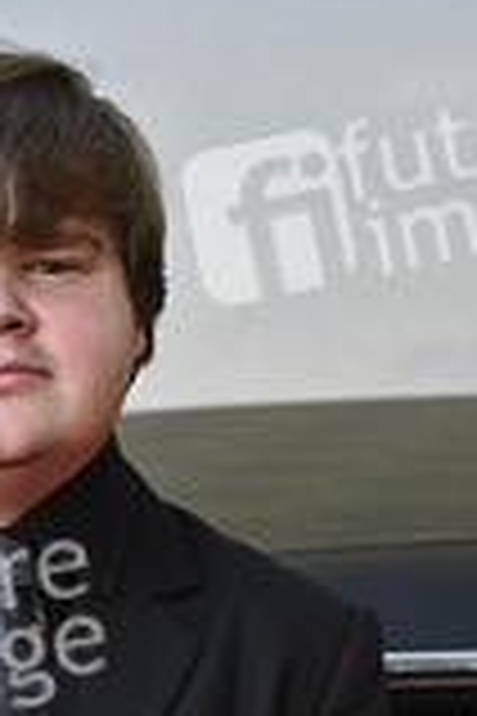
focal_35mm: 259
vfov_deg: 7.9
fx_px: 5147
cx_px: 4
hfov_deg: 5.3
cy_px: 874
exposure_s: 1/320
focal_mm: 103
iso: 1600
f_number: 4.5
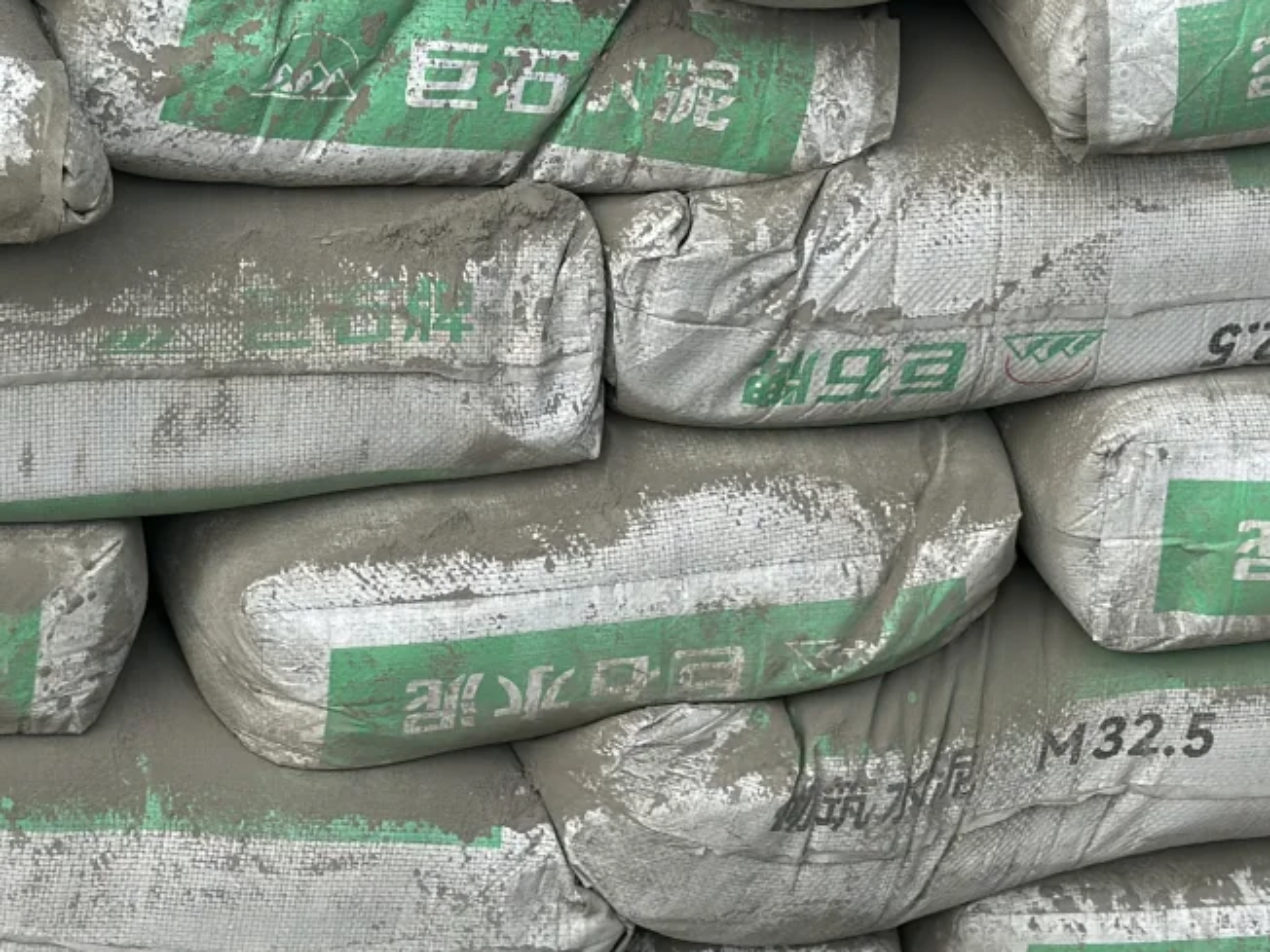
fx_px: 3889
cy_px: 288
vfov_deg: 13.9
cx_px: 467
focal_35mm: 106
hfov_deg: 18.5
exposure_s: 1/5000
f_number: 1.78
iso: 100
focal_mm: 6.86
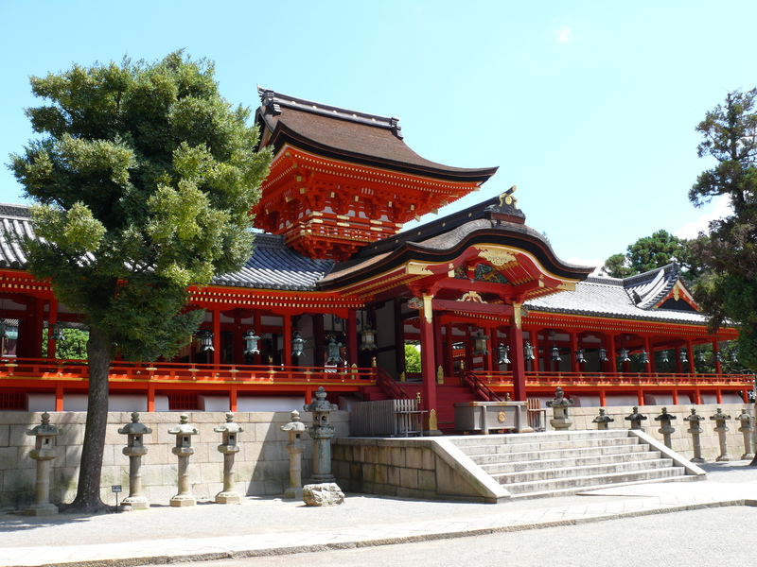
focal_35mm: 35
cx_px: 378
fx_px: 765
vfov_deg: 40.7
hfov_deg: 52.6
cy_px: 284
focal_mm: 7.4
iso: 100
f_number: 5
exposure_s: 1/250
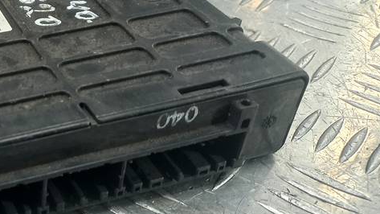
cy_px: 103
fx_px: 594
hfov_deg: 31.8
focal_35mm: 59
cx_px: -28
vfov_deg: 20.4
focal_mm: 4.6
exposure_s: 1/50
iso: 80
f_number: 1.8
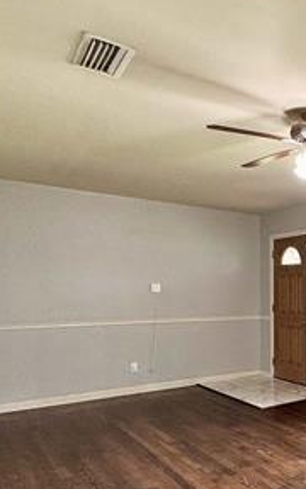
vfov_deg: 57.4
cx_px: 420
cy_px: 307
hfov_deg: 29.1
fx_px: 440
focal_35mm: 33
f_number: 2.2
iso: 200
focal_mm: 2.22
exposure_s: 1/120
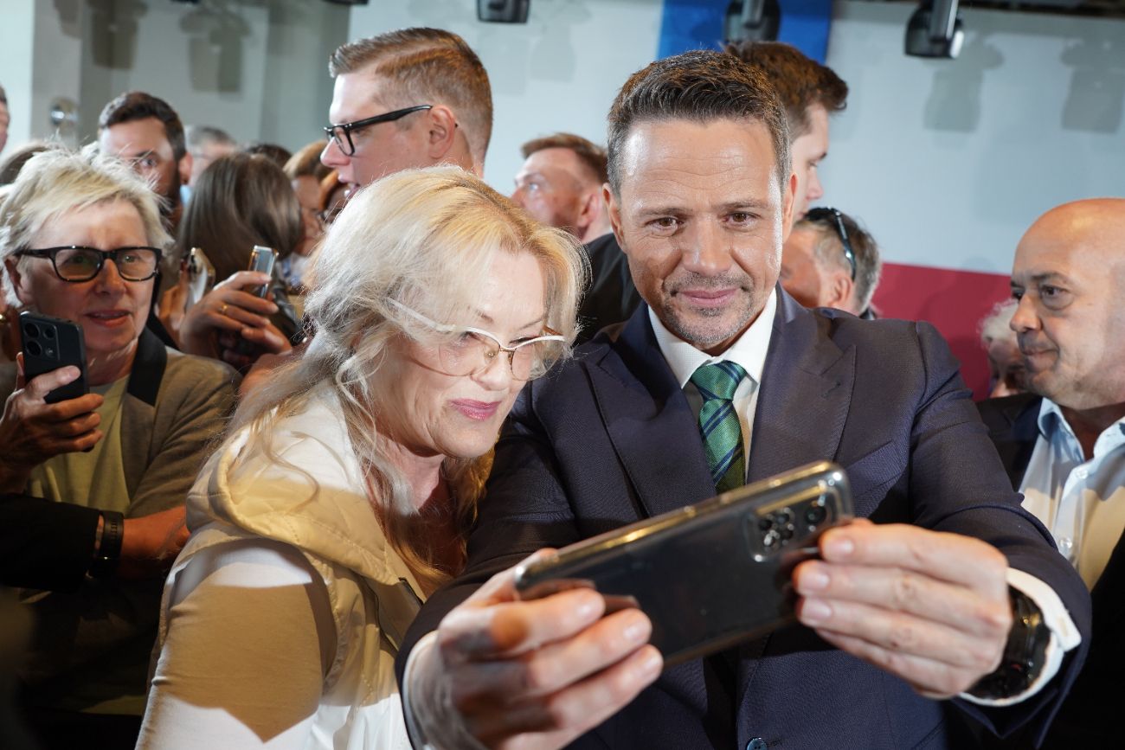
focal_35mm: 35
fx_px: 1094
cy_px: 375
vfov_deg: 37.9
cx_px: 562
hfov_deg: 54.4
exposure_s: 1/100
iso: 1250
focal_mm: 35
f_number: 5.6
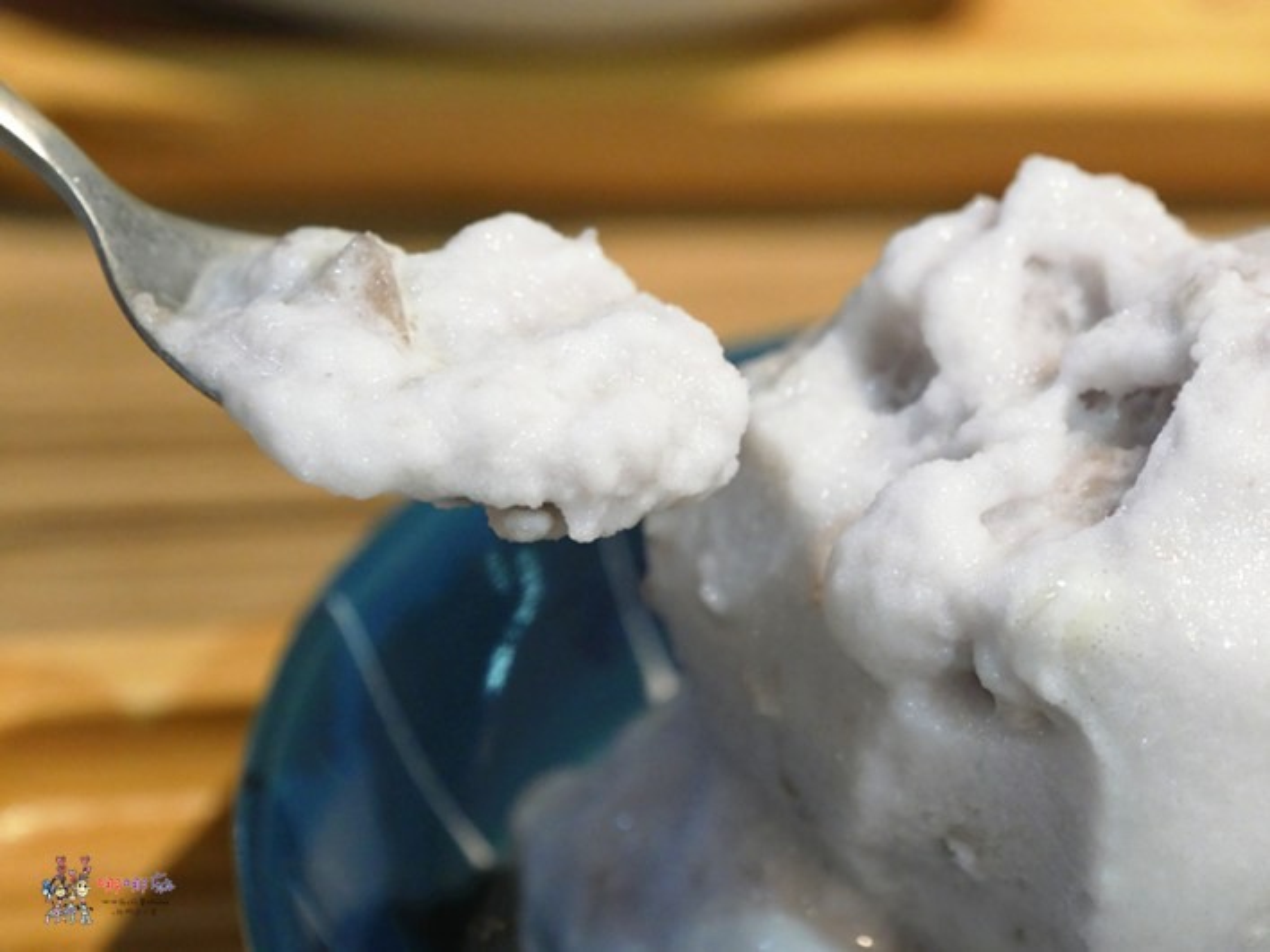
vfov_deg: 9.2
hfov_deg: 12.2
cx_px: 635
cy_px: 476
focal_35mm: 162
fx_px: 5943
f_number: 5.4
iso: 2500
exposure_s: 1/60
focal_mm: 81
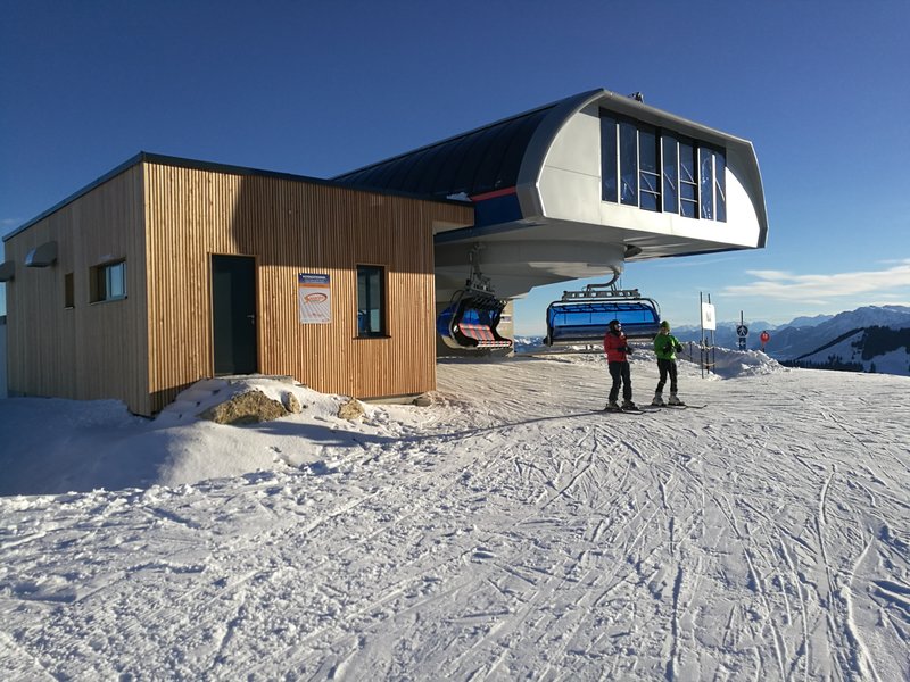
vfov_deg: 51.4
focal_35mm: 27
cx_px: 455
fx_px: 710
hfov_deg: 65.3
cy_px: 341
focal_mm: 4.5
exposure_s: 1/1443
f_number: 2.2
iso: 50
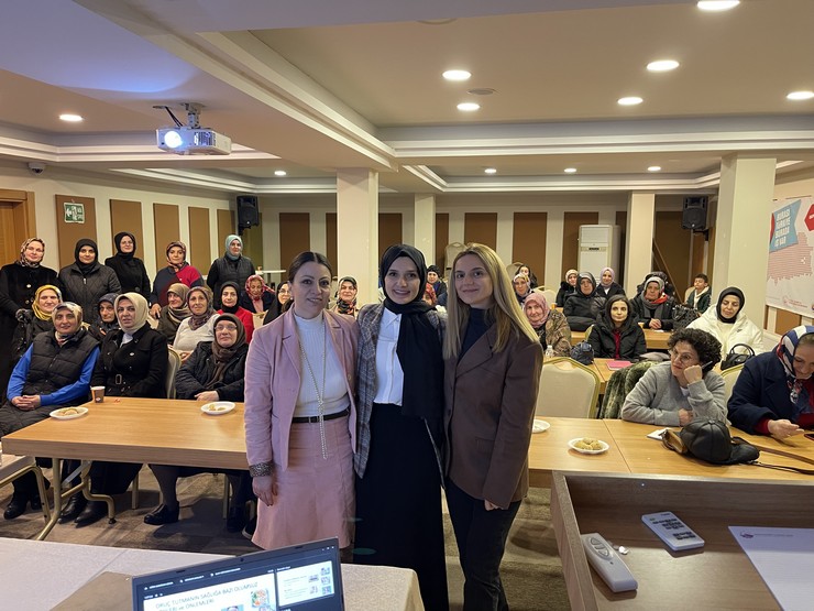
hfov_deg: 69.4
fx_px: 588
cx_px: 407
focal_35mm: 25
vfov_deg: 54.9
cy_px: 306
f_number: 1.6
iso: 250
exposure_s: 1/60
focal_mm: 5.1
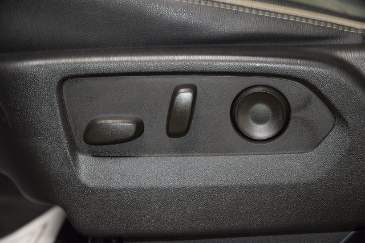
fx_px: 1065
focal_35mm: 105
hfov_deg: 19.5
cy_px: 122
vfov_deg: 13.0
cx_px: 182
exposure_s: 1/40
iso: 2000
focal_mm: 70
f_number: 4.5
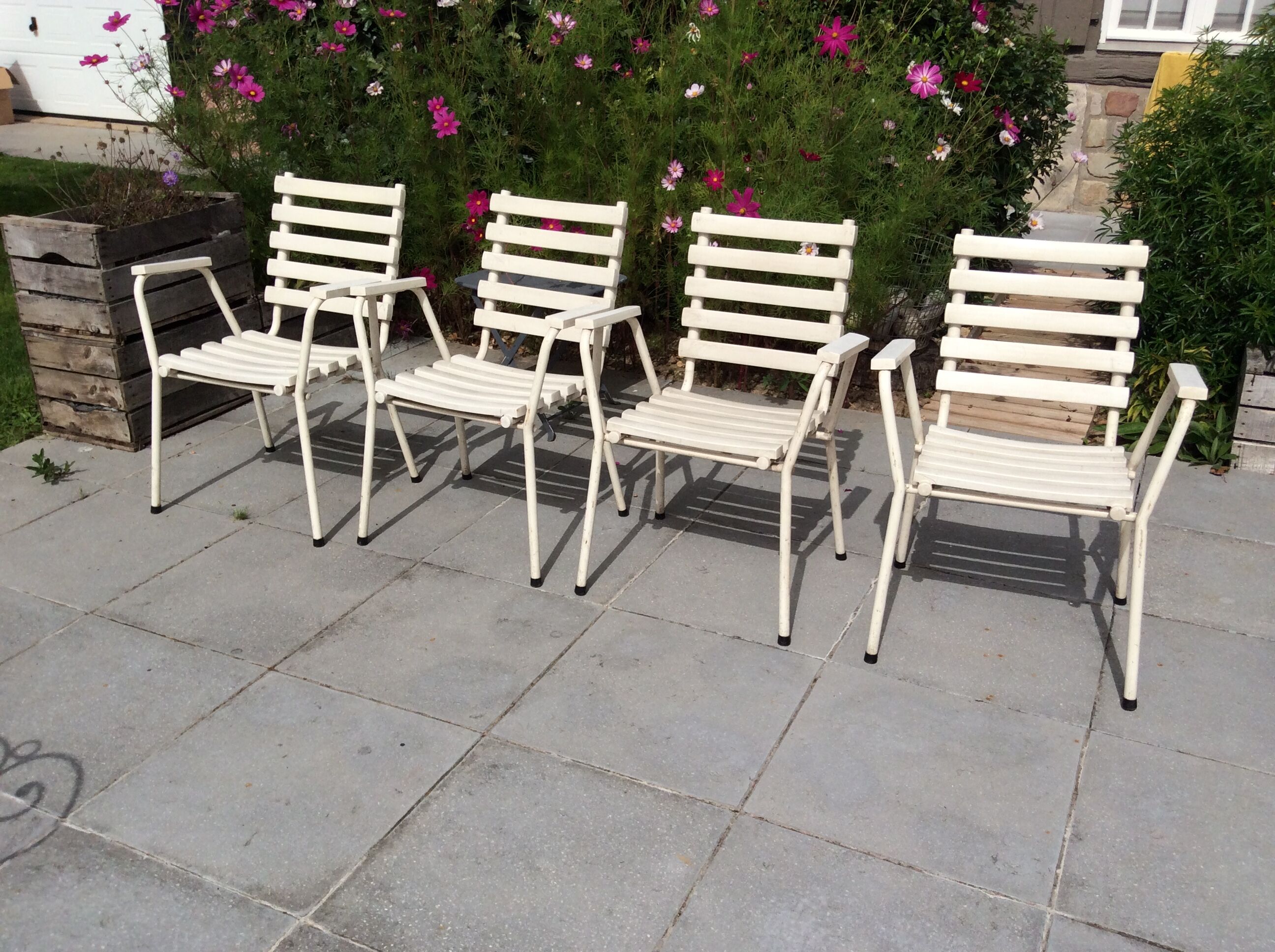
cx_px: 638
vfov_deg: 44.1
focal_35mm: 32
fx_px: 1177
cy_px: 476
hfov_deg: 56.9
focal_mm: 3.3
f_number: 2.4
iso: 32
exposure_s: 1/3584
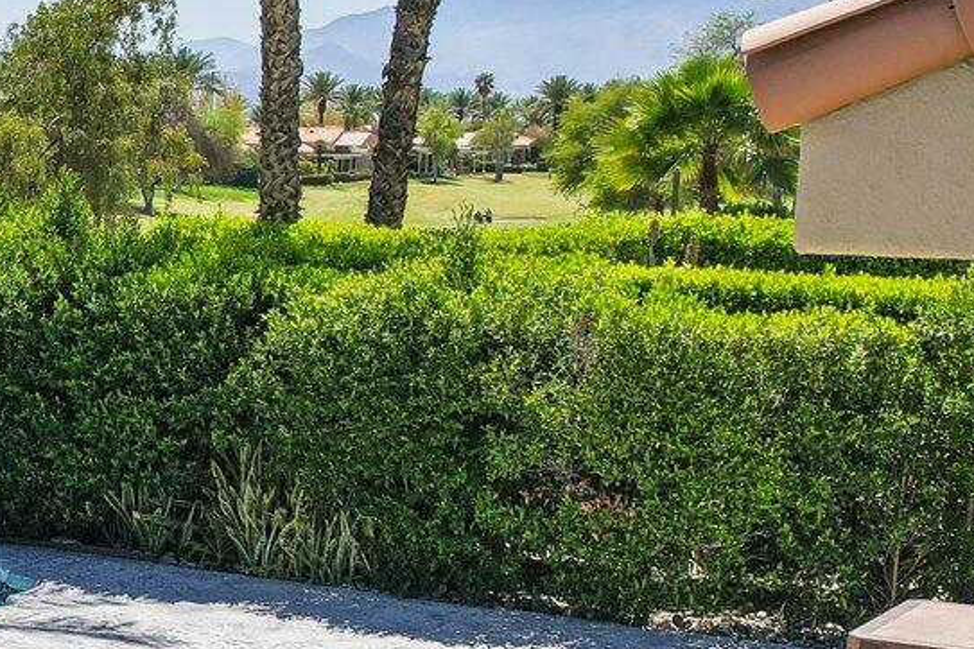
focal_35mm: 83
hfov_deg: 22.5
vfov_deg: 16.3
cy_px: 557
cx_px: -194
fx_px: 2245
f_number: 2.8
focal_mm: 8.4
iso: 100
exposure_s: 1/3000
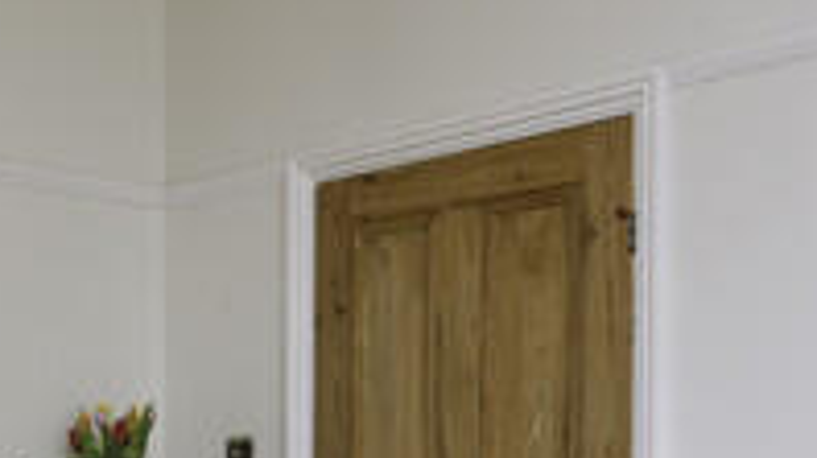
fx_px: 1645
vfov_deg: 15.2
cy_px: 567
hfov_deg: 26.4
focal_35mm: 76
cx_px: 0
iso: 320
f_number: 8
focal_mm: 14
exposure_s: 1/60
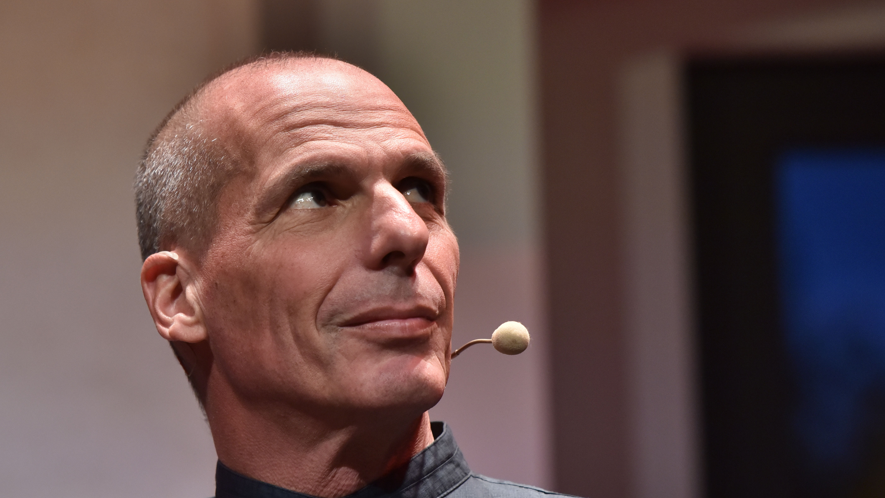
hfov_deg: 7.3
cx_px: 345
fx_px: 6923
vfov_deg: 4.1
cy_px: 288
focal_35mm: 295
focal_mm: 200
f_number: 4.5
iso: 2000
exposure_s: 1/400
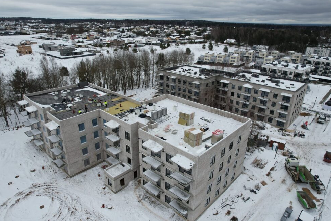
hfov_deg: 76.1
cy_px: 111
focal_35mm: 23
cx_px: 166
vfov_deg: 55.1
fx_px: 211
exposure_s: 1/1000
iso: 100
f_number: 2.8
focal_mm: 8.38
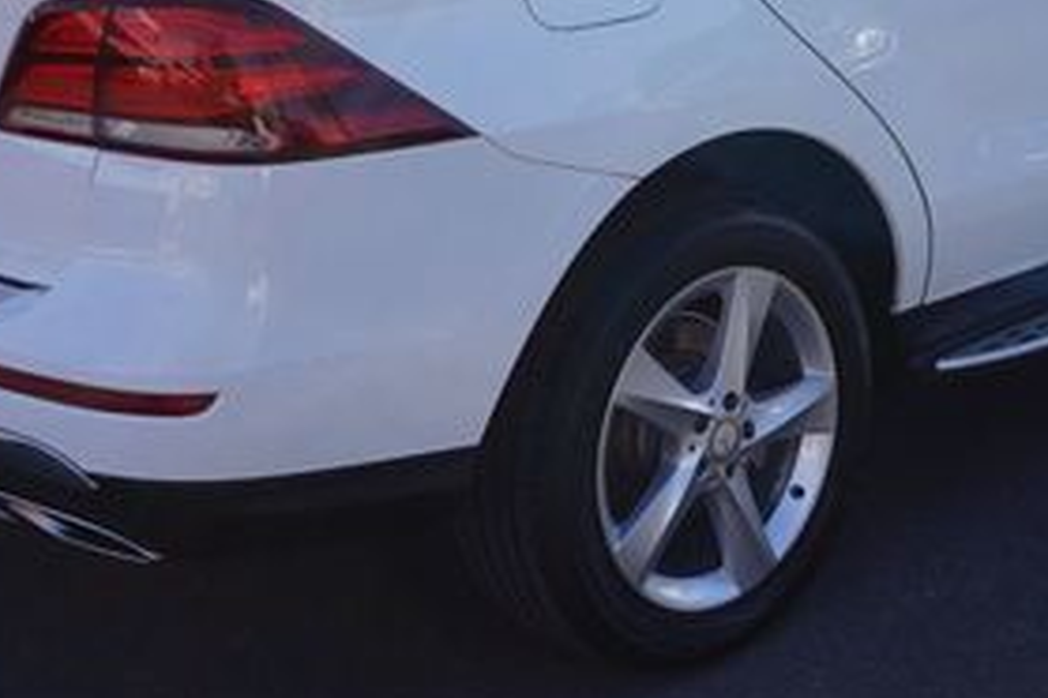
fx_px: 2100
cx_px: 605
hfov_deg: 28.0
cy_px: 75
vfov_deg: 18.6
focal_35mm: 72
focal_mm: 21
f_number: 10
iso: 100
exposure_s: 1/100
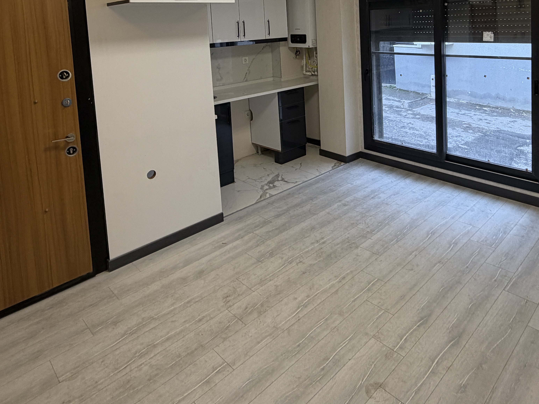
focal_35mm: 26
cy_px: 52
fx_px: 405
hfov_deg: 66.3
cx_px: 337
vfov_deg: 48.3
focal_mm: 2.22
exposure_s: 1/100
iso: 160
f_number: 2.2
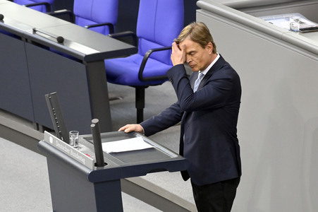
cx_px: 159
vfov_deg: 6.9
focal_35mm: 200
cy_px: 106
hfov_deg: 10.3
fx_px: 1765
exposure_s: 1/400
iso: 10000
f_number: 5.6
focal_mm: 200
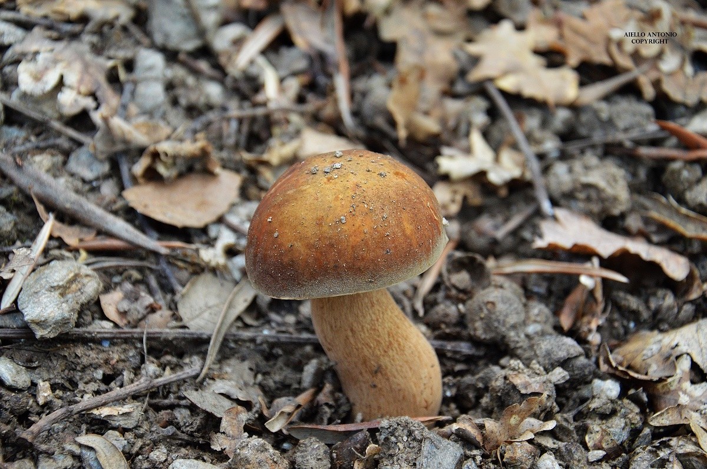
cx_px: 354
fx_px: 1824
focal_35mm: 93
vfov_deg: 14.7
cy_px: 234
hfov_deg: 21.9
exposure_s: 1/60
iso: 720
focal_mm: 62
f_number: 5.3
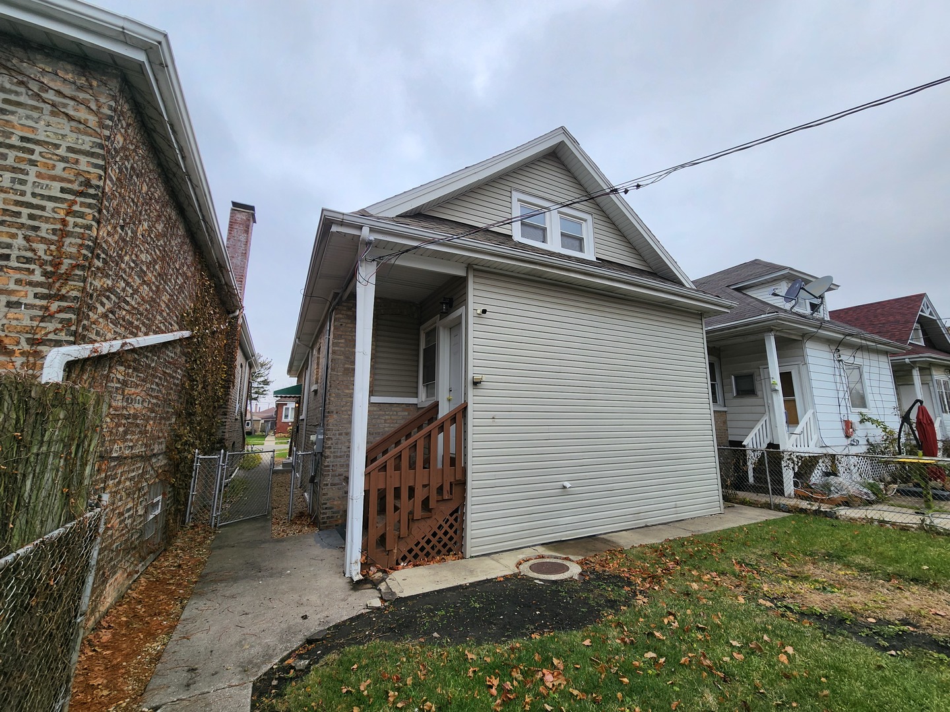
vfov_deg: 89.9
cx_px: 475
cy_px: 356
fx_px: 357
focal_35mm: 13
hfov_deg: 106.2
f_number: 2.2
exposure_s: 1/657
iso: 50
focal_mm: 2.2
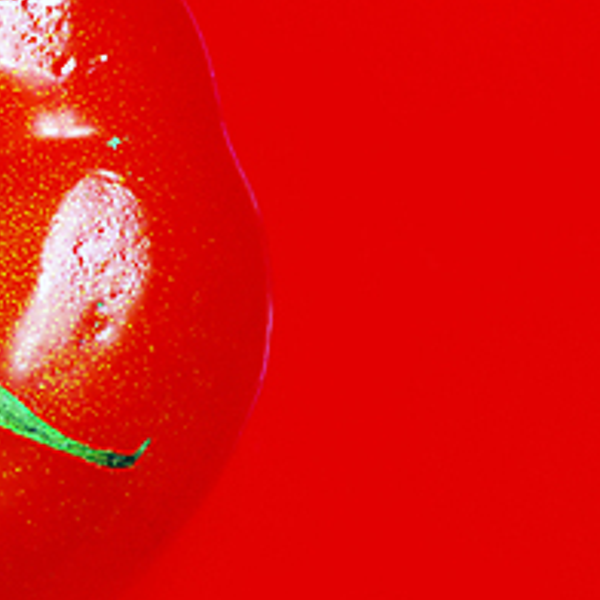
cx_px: -141
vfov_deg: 4.5
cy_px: 150
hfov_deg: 4.5
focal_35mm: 392
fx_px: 7687
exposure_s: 3
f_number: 6.7
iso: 100
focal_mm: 100
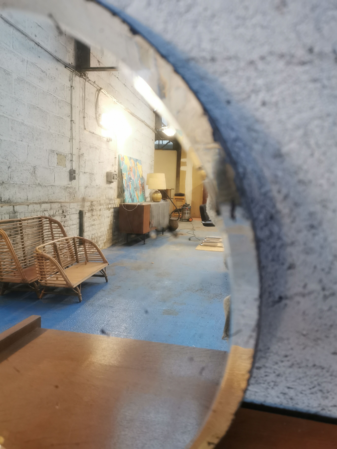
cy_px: 224
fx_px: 350
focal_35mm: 27
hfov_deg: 51.4
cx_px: 168
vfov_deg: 65.3
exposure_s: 1/50
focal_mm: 5.58
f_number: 1.8
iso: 400
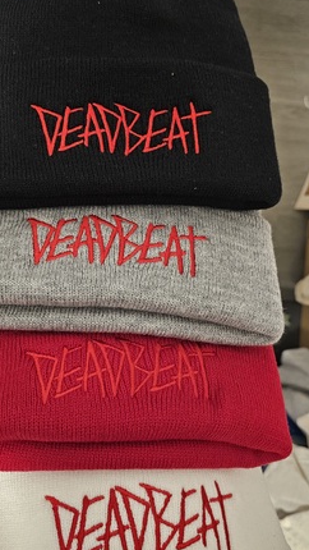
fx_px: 510
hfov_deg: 33.6
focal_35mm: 35
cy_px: 262
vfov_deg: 56.6
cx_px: 117
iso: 800
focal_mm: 6.3
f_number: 1.7
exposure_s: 1/24
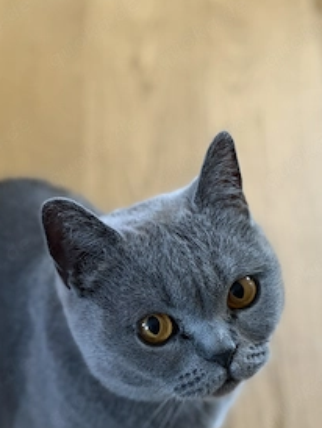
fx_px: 867
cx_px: 150
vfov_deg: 27.5
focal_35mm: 70
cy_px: 295
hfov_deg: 21.0
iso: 800
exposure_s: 1/22
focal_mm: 6.76
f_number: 1.78
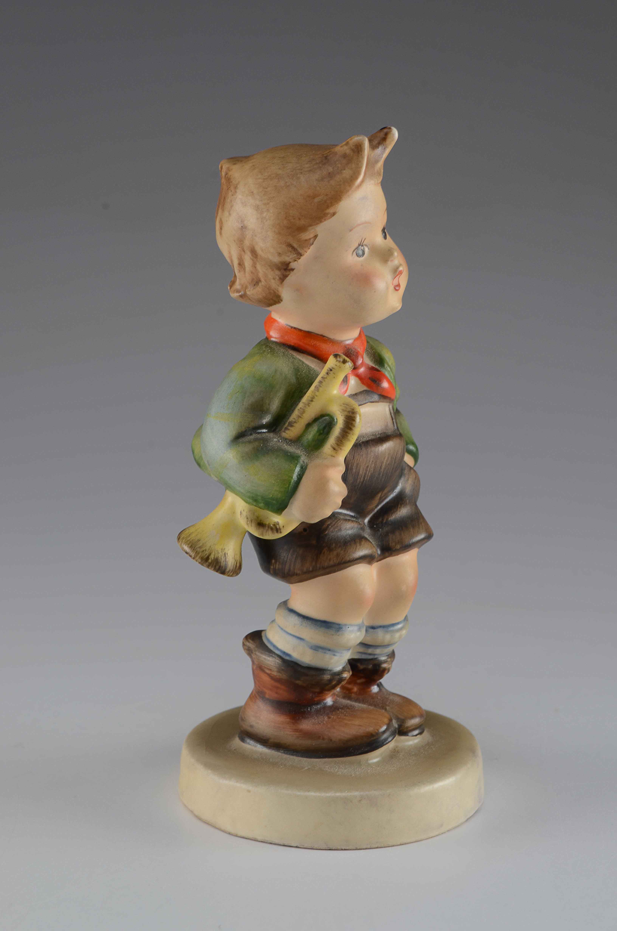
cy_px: 466
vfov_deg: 24.7
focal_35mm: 82
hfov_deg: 16.5
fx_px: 2130
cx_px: 308
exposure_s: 1/80
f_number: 14
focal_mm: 55
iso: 100
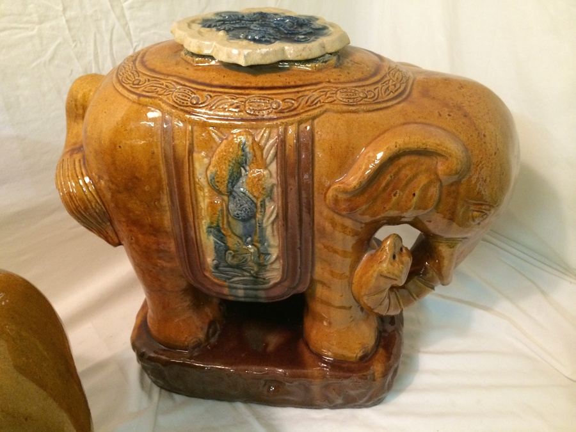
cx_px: 288
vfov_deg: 46.8
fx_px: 499
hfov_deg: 60.0
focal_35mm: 30
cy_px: 216
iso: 320
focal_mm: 4.12
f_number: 2.2
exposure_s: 1/15
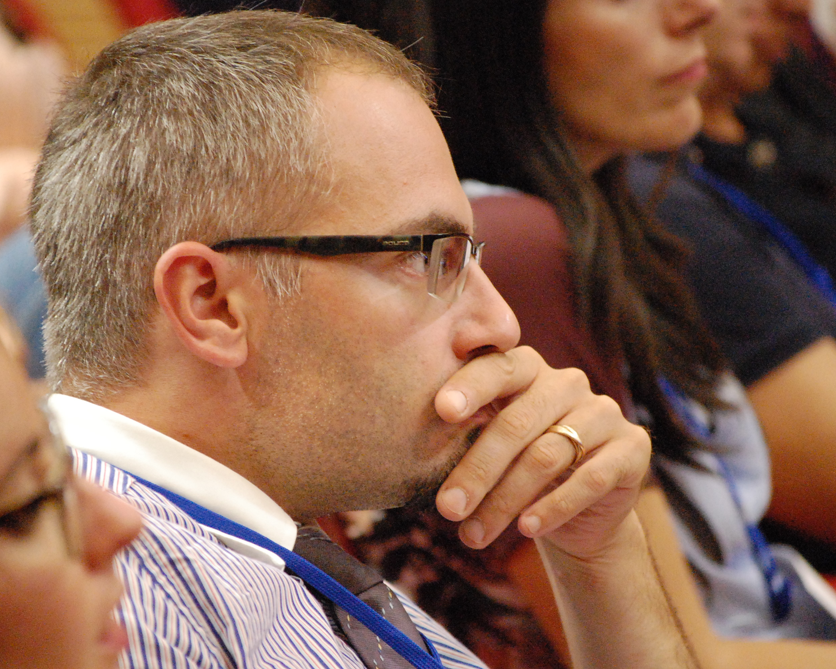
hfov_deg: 7.1
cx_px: 369
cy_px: 334
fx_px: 6730
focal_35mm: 272
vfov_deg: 5.7
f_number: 5.3
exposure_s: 1/40
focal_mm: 160
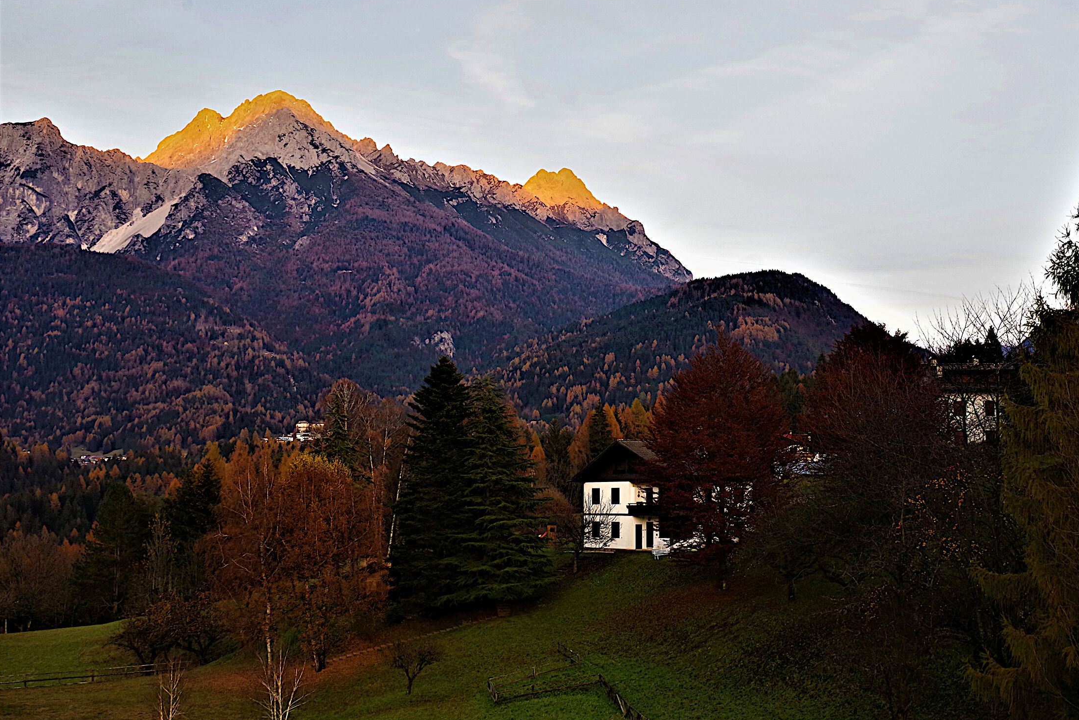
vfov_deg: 29.2
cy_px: 379
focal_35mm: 46
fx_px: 1379
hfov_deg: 42.7
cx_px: 589
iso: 1250
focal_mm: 28
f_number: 9
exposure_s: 1/40
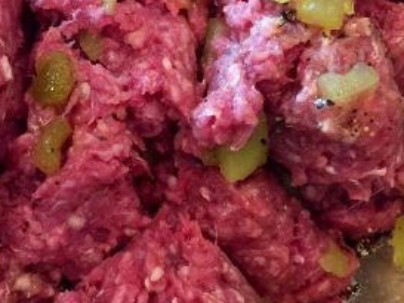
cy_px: 46
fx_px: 794
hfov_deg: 27.9
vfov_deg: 21.3
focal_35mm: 68
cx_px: 74
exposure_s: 1/15
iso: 40
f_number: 2.2
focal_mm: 4.15
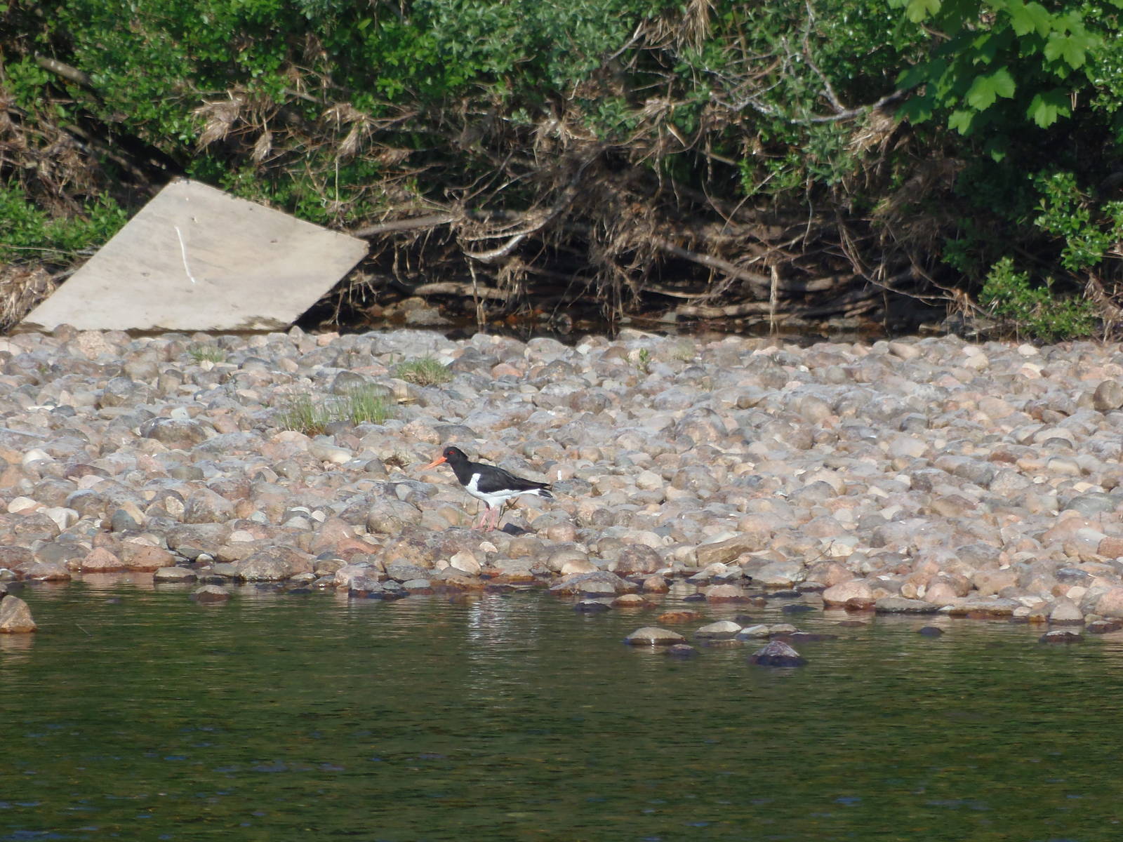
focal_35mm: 864
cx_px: 562
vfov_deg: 1.7
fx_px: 28030
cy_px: 421
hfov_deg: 2.3
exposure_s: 1/250
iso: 80
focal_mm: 154.8
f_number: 5.7
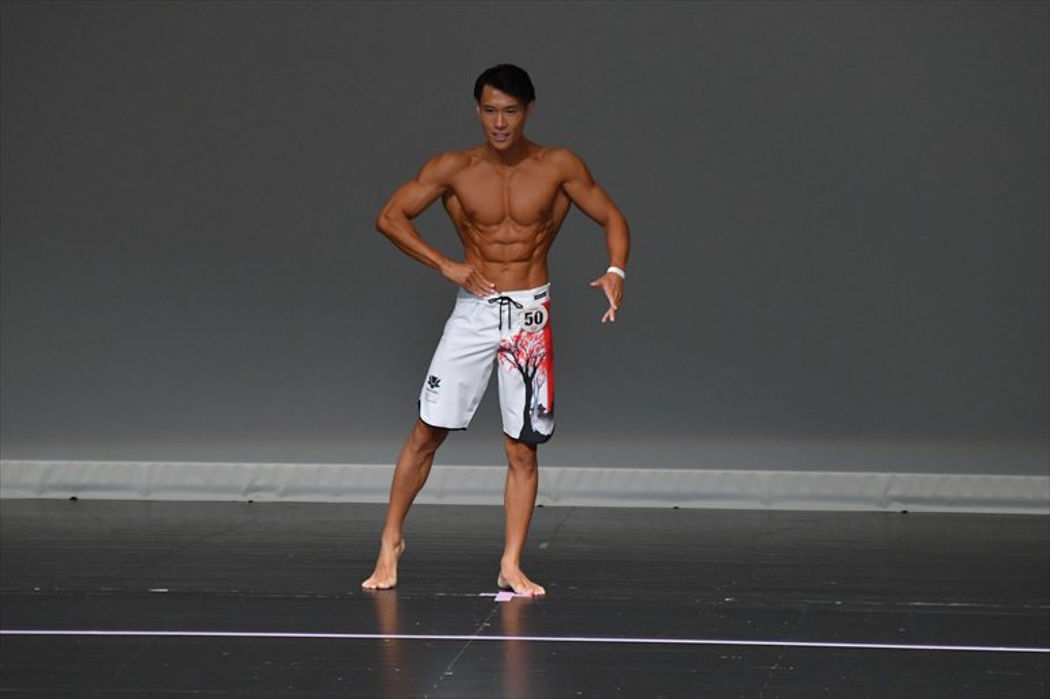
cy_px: 350
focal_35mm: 345
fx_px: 10058
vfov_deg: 4.0
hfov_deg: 6.0
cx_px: 525
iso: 4000
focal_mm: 230
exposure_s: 1/400
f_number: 5.6
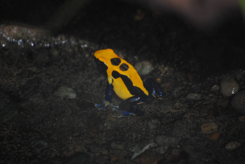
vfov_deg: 6.1
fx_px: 1533
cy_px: 82
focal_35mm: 225
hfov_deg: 9.1
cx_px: 122
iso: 200
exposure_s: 1/60
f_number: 5
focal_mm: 150
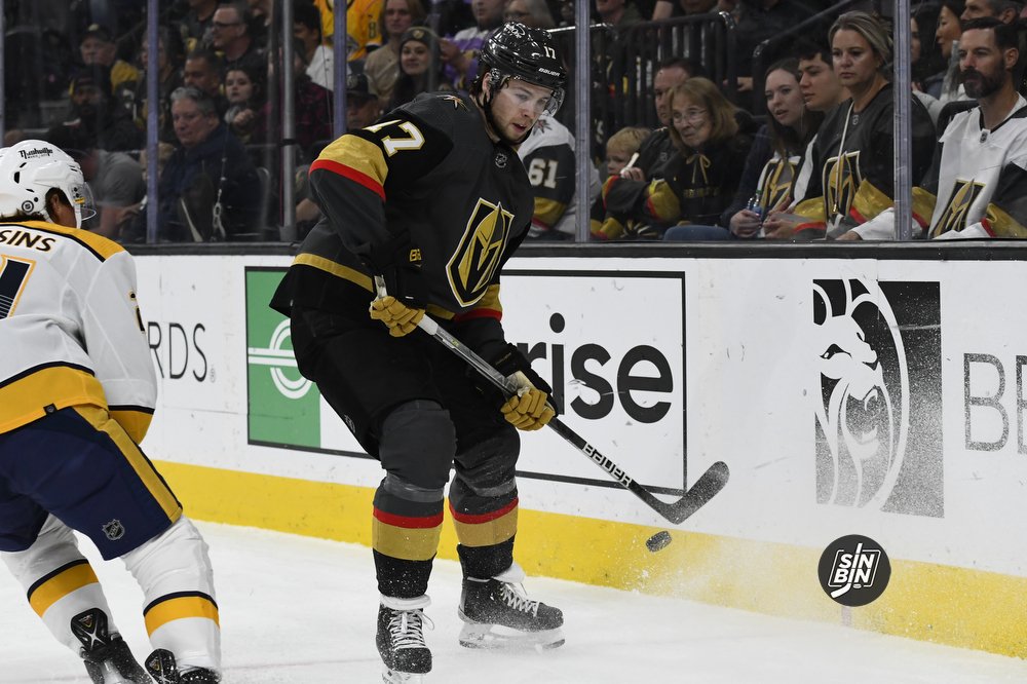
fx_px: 2994
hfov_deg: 19.5
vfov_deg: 13.0
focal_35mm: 105
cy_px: 342
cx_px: 514
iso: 2500
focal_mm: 70
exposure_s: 1/2000
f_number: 4
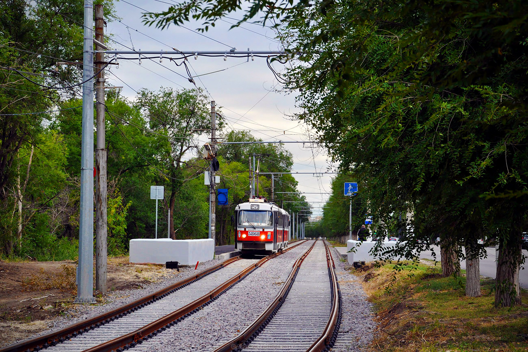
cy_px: 176
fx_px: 1276
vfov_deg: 15.7
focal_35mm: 87
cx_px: 264
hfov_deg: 23.4
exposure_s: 1/320
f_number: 6.3
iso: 200
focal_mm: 58
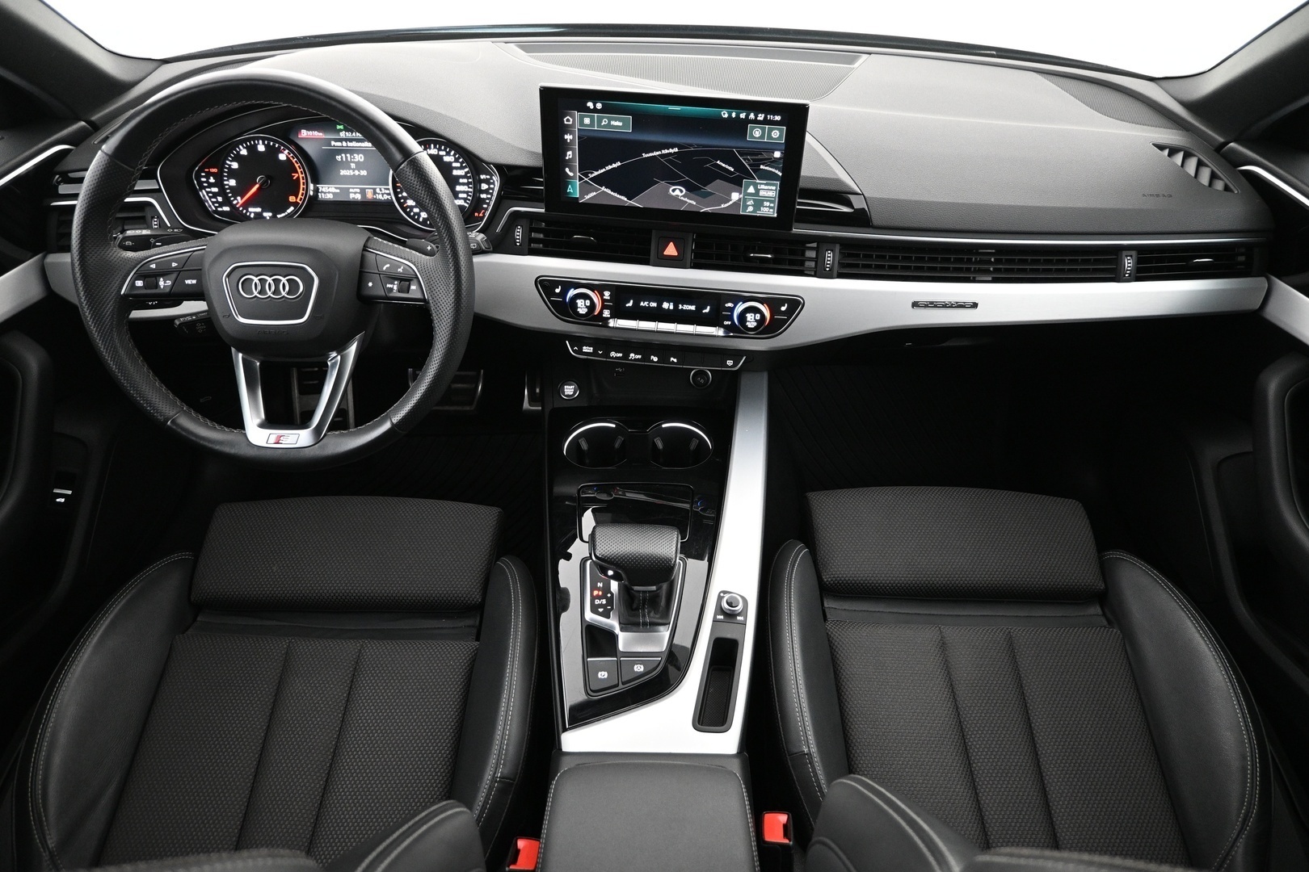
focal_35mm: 24
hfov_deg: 73.7
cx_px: 654
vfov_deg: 53.1
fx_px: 873
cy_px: 436
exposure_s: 1/13
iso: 1600
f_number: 3.5
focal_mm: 16
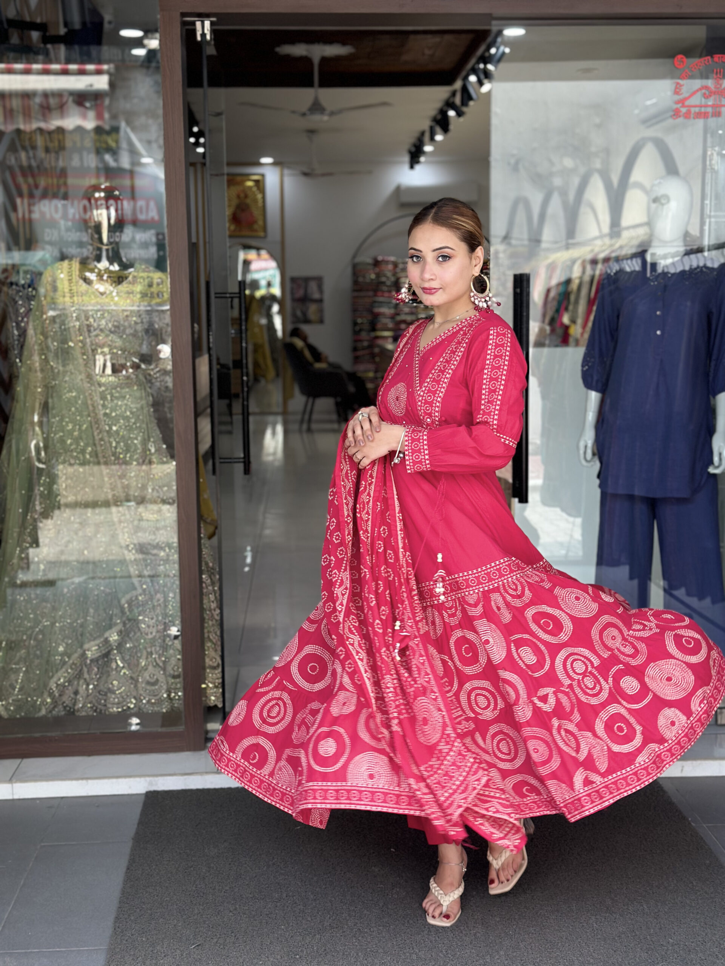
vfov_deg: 39.7
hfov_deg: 30.3
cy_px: 483
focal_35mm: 48
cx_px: 362
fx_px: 1340
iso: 80
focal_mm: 6.86
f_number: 1.78
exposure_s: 1/310
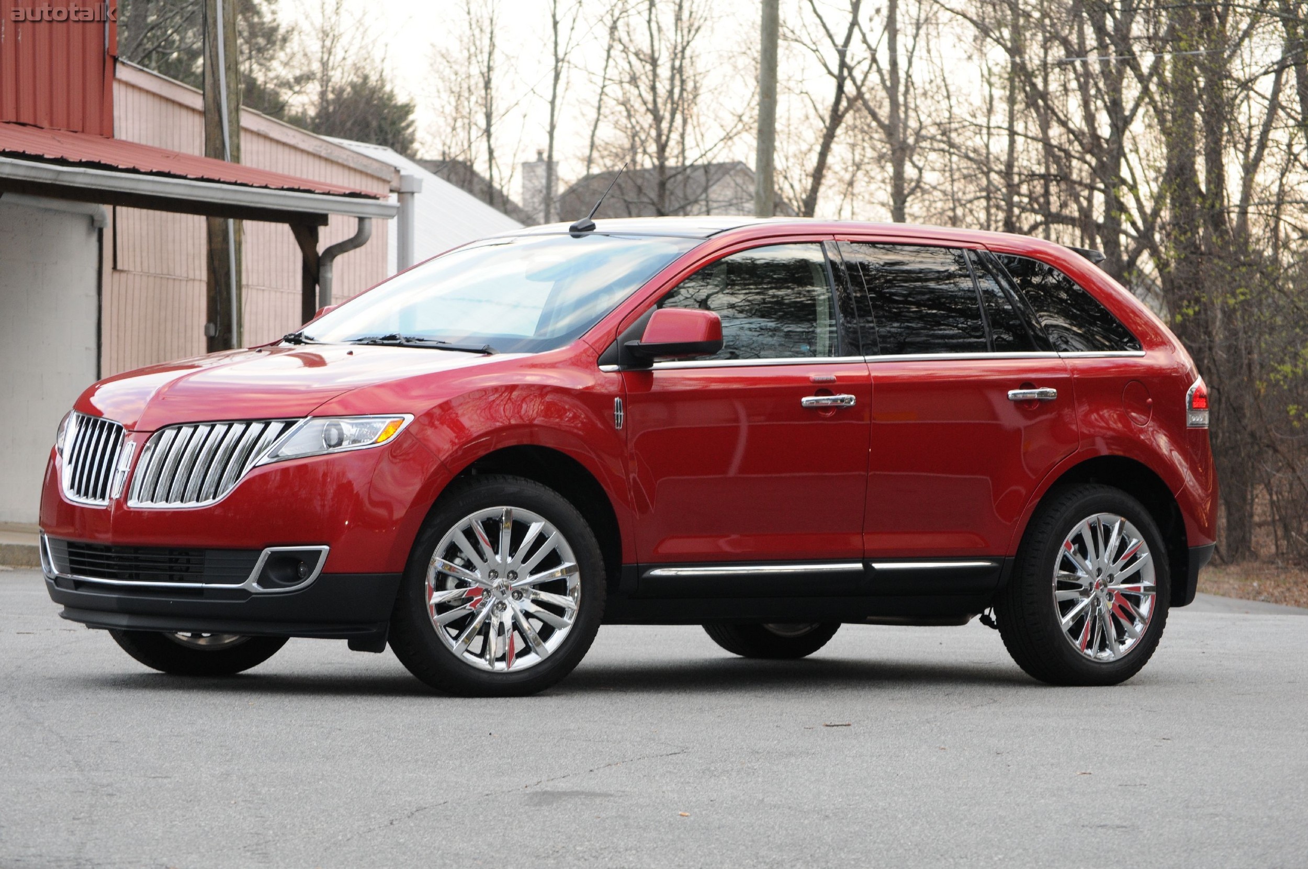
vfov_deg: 10.6
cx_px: 654
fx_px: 4682
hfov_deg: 15.9
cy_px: 434
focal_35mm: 129
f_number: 8
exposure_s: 1/60
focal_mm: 86
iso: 500
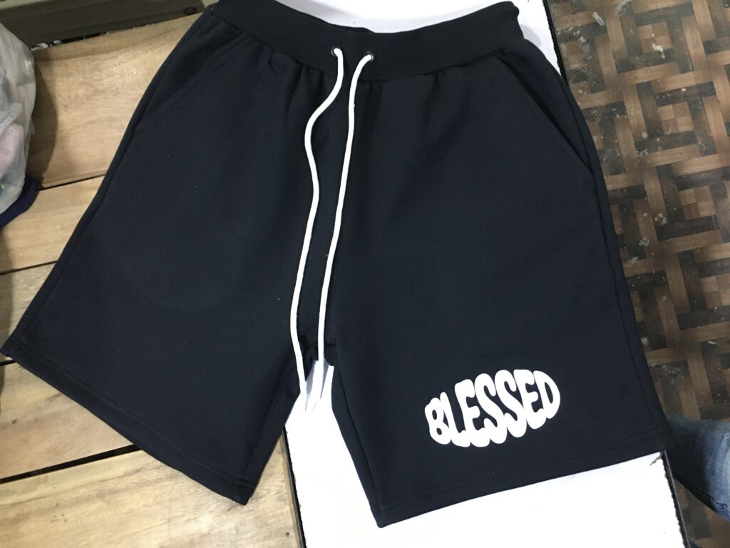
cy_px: 274
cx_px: 365
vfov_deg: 48.2
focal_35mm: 29
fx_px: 612
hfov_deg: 61.7
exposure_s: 1/20
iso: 200
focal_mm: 4.15
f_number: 2.2
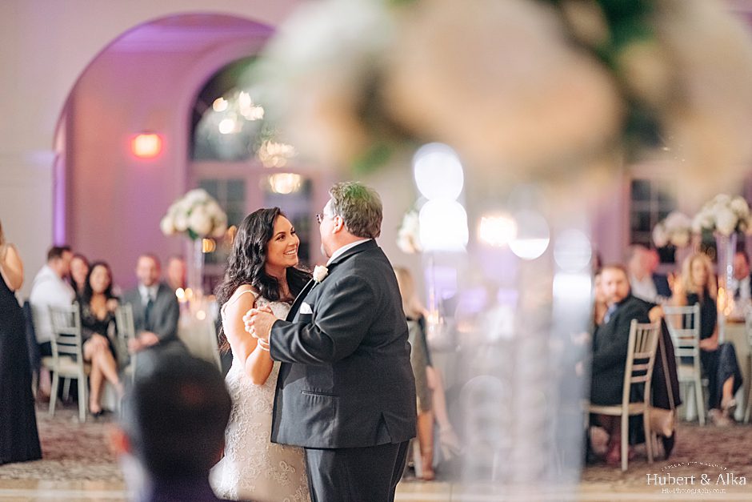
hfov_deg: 19.5
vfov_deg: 13.0
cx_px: 376
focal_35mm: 105
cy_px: 251
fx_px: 2194
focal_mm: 105
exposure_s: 1/125
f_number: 1.4
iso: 800
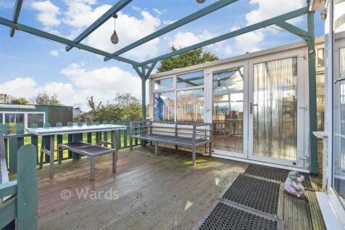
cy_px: 115
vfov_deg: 77.3
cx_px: 172
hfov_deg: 100.4
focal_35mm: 15
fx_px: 144
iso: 400
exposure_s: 1/250
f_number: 8
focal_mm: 10
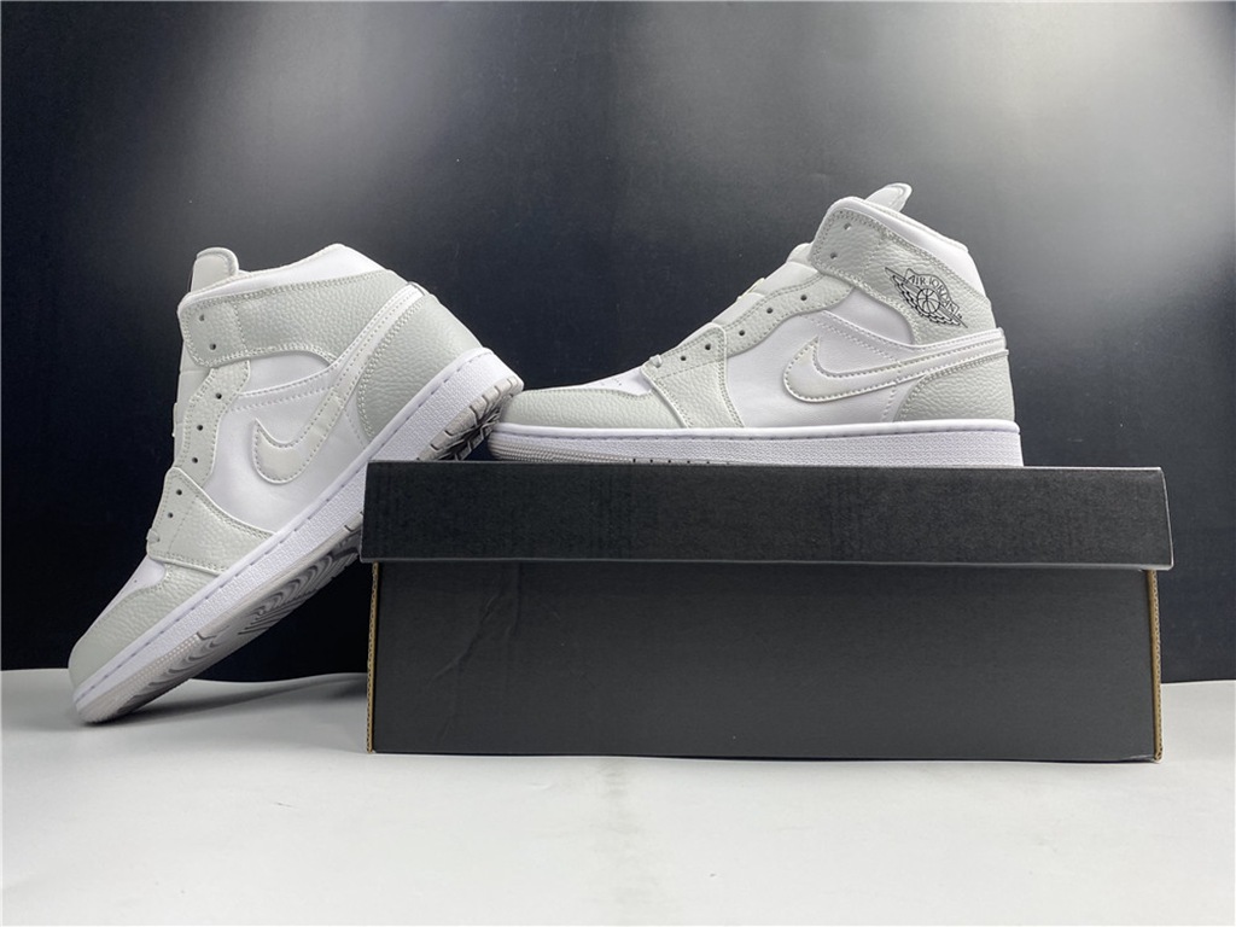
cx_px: 618
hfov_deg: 67.3
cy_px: 464
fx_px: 928
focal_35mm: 26
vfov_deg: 53.1
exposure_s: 1/100
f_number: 1.8
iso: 80
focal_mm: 4.25
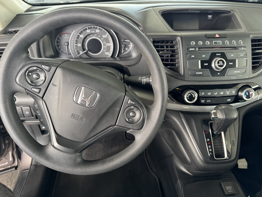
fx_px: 182
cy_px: 98
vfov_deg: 56.8
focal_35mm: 24
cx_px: 131
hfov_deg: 71.6
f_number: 1.78
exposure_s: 1/60
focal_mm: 6.76
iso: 125
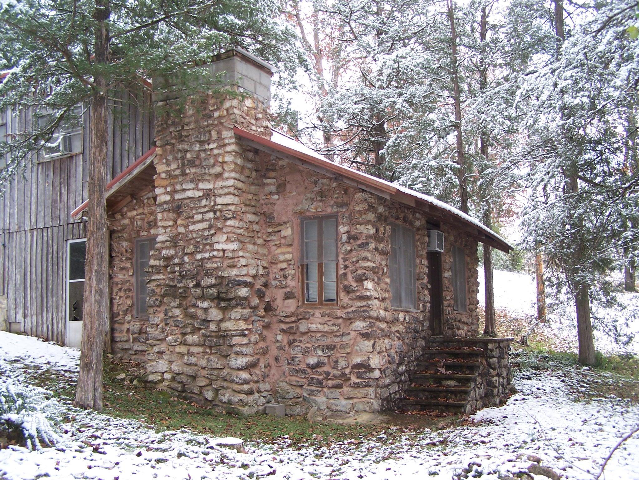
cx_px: 320
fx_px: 701
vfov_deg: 37.7
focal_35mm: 38
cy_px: 240
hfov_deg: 49.0
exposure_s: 1/180
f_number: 2.8
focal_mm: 6.3
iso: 80
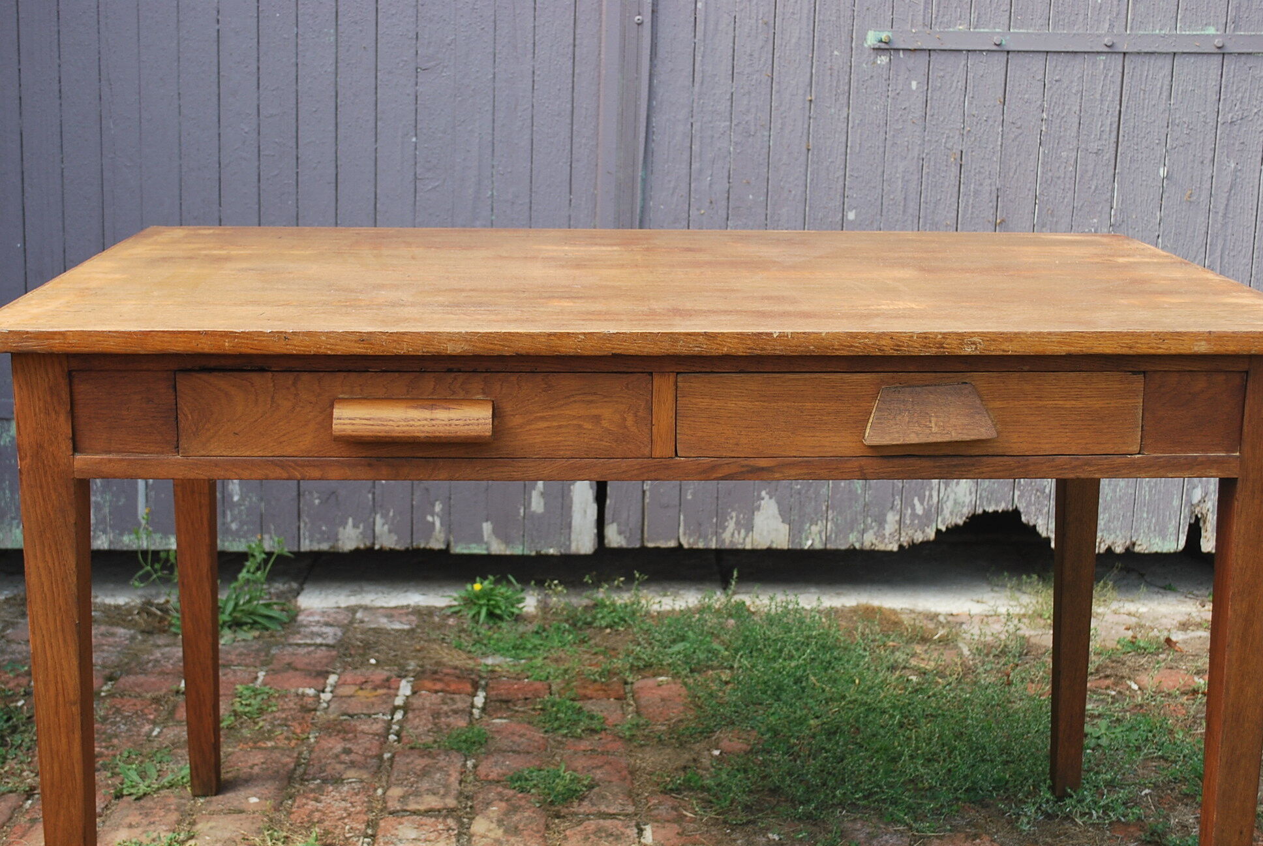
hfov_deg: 38.8
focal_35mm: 51
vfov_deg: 26.6
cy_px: 423
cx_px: 632
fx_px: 1791
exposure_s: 1/125
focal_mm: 34
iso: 200
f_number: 5.6
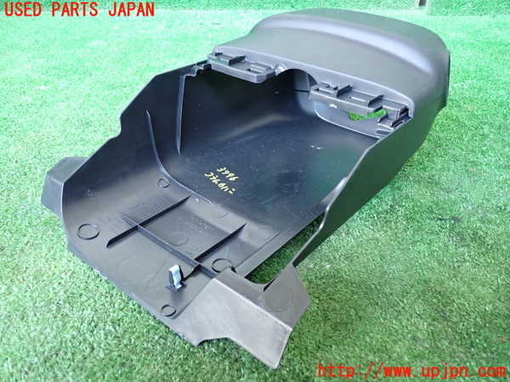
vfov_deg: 46.8
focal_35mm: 30
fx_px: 442
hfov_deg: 60.0
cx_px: 255
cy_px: 191
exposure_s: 1/30
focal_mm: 5.4
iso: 500
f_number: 2.3
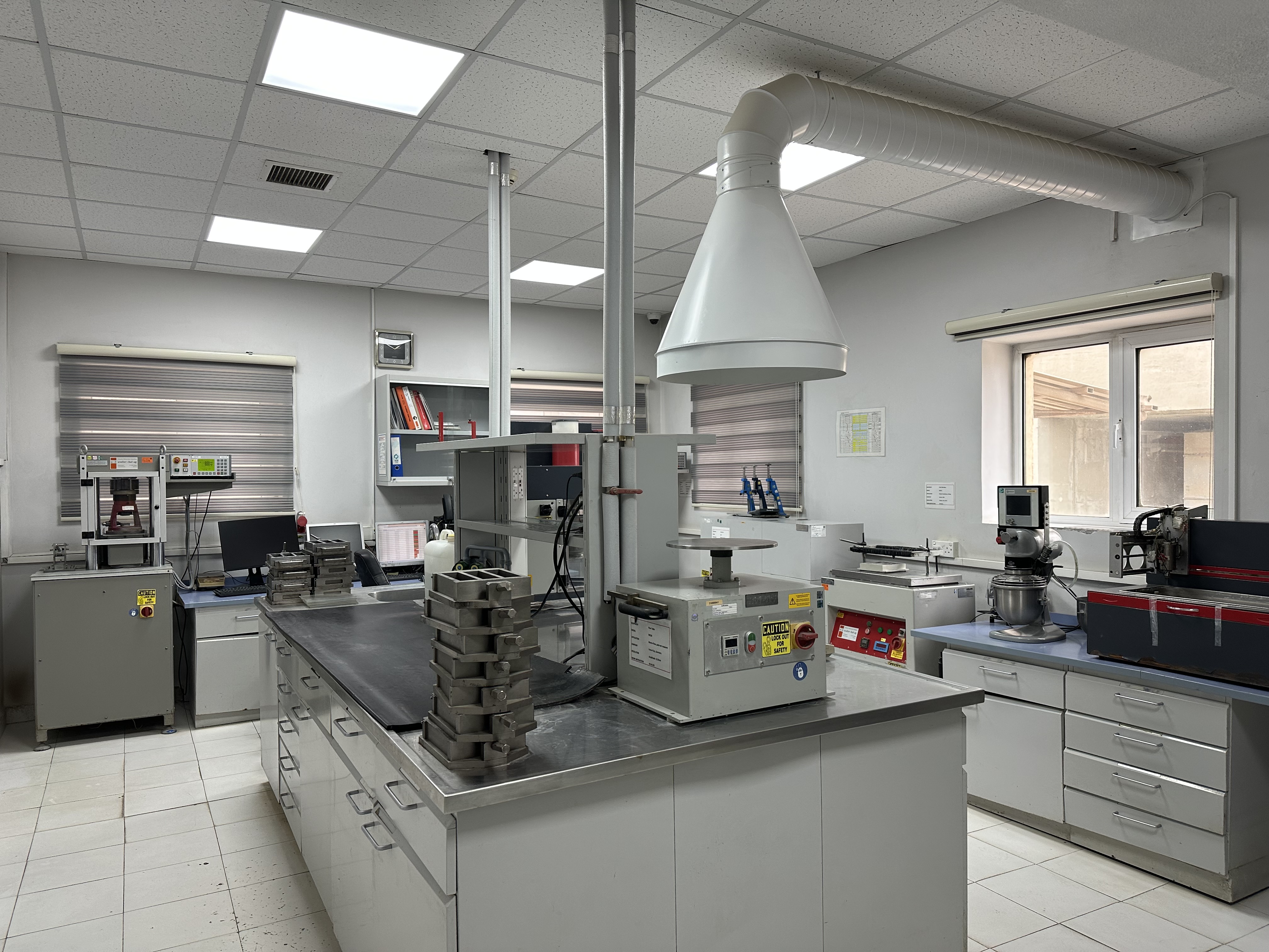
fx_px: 880
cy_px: 476
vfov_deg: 56.8
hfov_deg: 71.6
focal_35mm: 24
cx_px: 634
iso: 125
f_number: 1.78
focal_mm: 6.86
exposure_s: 1/100
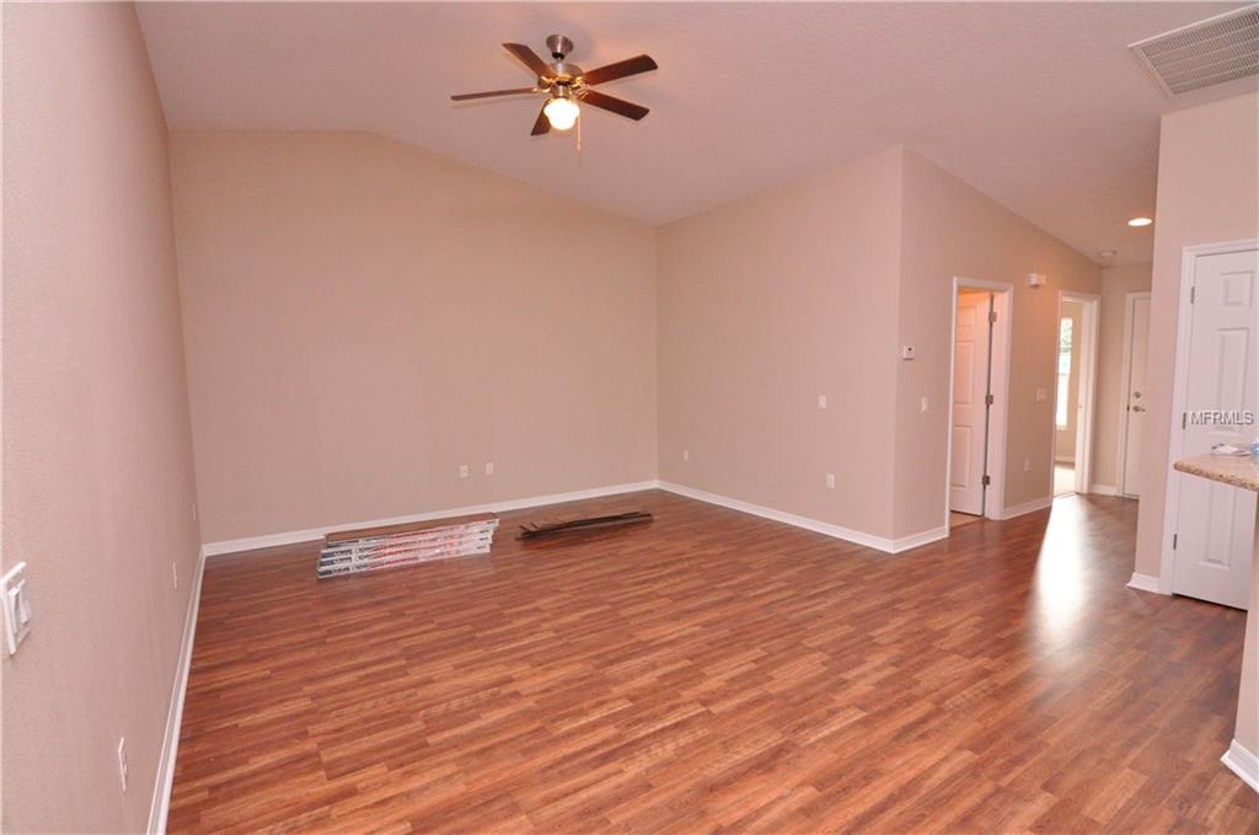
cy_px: 418
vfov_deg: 71.9
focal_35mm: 16
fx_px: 576
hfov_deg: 95.1
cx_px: 630
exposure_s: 1/60
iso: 3200
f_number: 5.6
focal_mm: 11
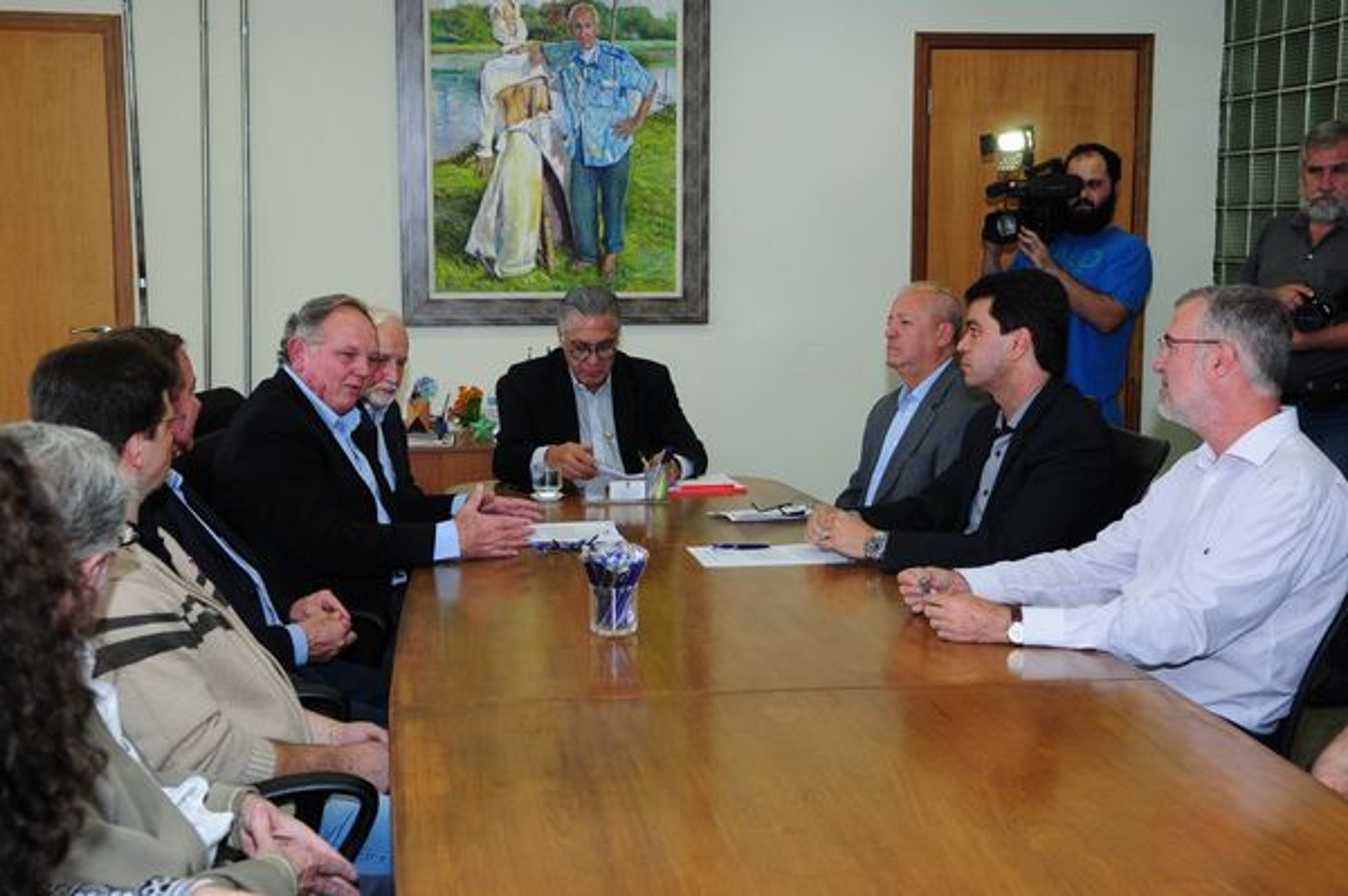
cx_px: 674
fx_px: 1796
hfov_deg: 41.1
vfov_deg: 28.0
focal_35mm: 48
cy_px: 448
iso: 500
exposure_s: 1/160
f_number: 4.5
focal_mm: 32
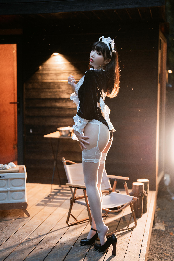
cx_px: 87
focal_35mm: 50
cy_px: 130
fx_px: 362
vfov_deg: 39.6
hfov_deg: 27.0
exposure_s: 1/60
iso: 1000
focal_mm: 50
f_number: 1.2
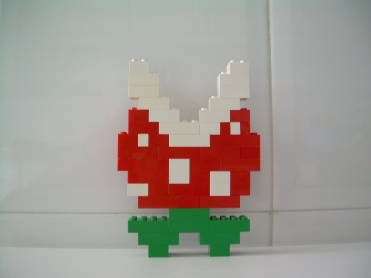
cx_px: 186
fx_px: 407
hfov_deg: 49.0
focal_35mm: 38
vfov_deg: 37.7
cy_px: 139
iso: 50
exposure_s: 1/2.8
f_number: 2.8
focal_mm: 6.3
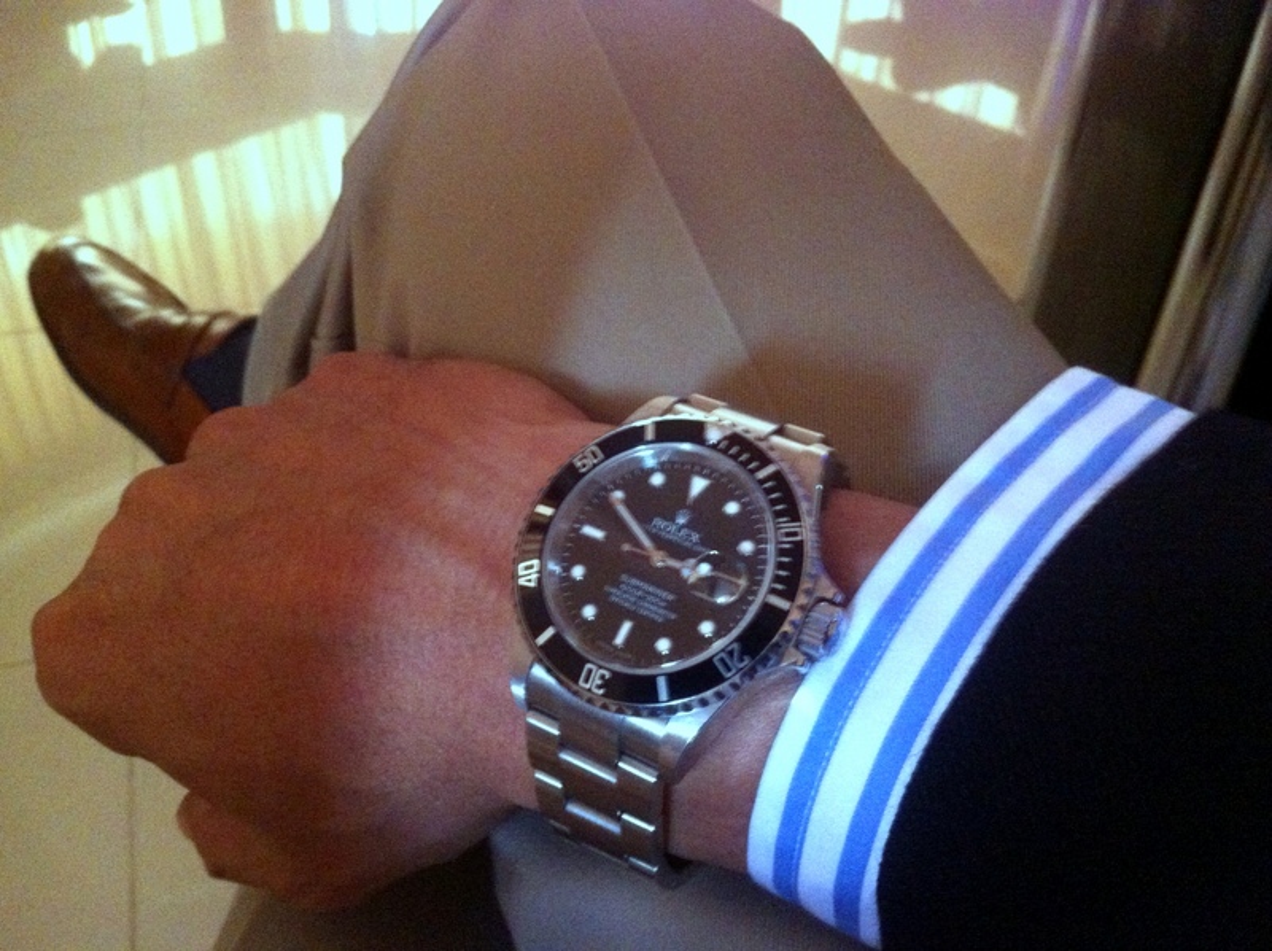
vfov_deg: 40.6
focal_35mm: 35
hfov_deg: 52.7
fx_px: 1285
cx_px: 636
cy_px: 476
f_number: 2.8
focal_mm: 3.85
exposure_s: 1/15
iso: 800
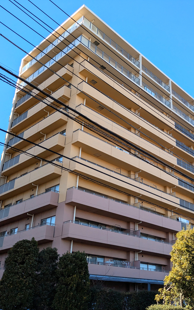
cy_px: 157
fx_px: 304
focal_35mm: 36
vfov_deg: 54.0
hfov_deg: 34.5
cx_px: 148
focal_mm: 5.43
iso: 38
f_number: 1.89
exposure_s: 1/1393
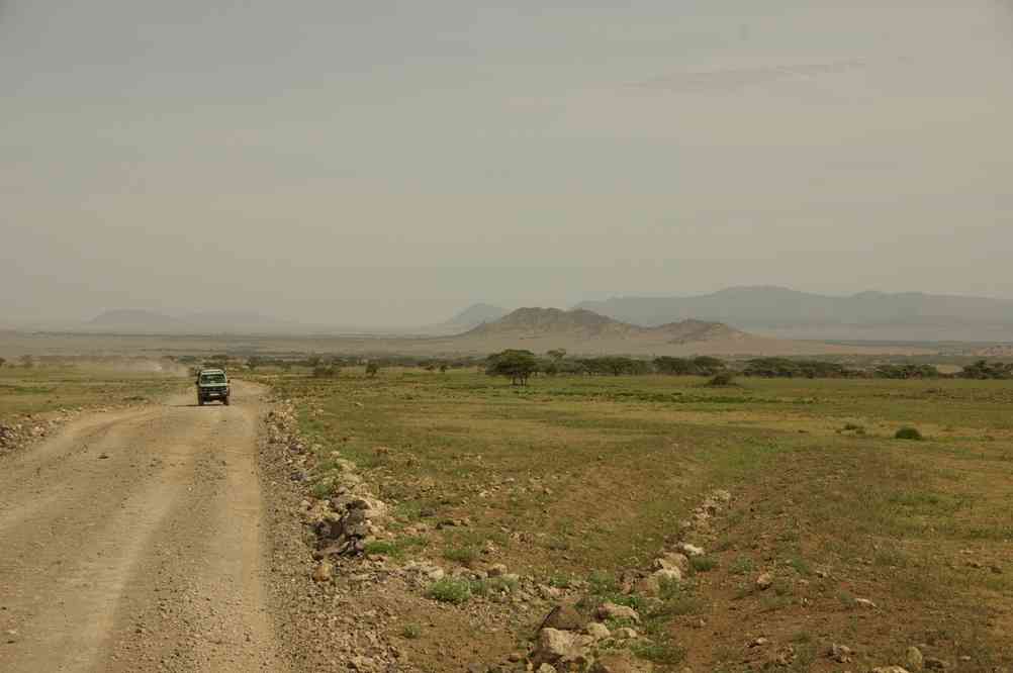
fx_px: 2319
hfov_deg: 24.6
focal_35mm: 82
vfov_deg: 16.5
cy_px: 336
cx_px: 506
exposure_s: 1/250
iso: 100
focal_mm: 55
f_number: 9.5
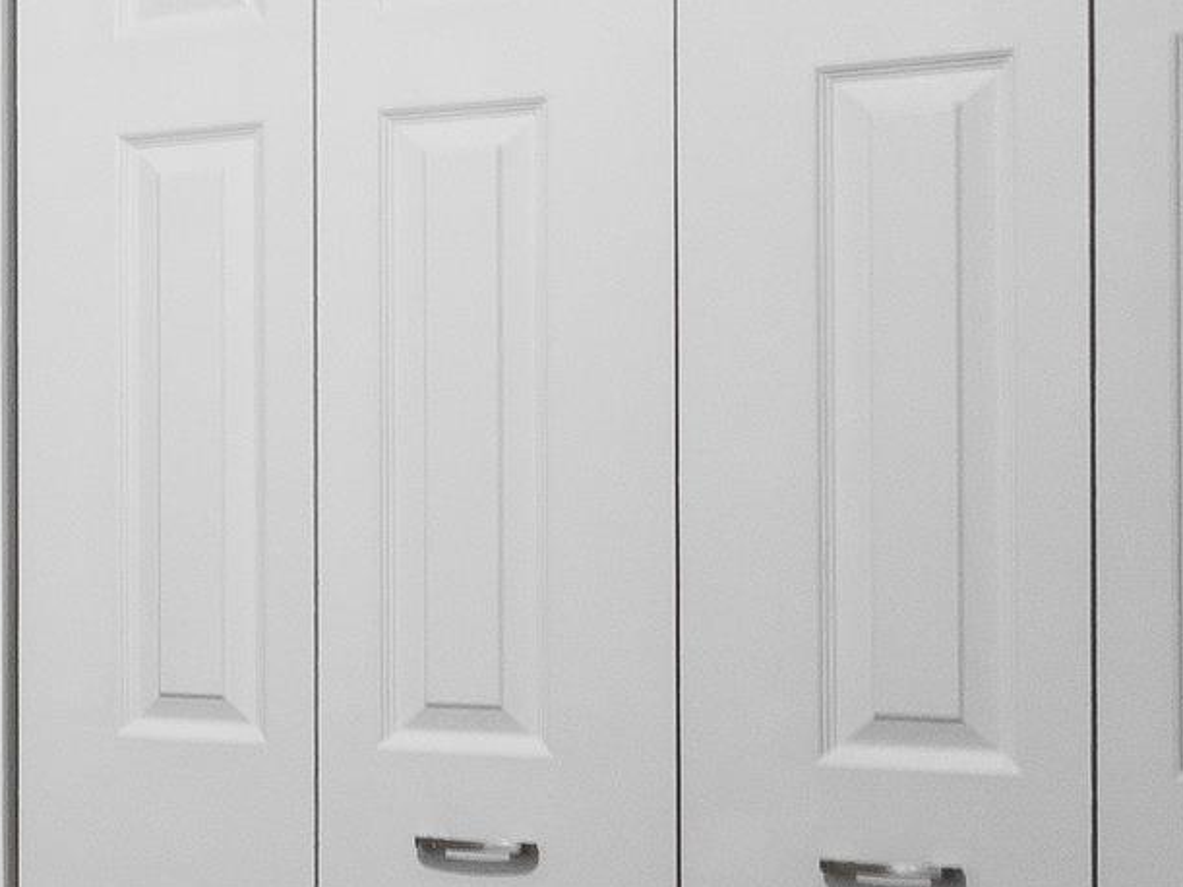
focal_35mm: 87
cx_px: -1249
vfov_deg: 16.9
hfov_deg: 16.5
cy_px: 599
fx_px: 2973
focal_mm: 12
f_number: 7.1
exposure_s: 1/3
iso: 320
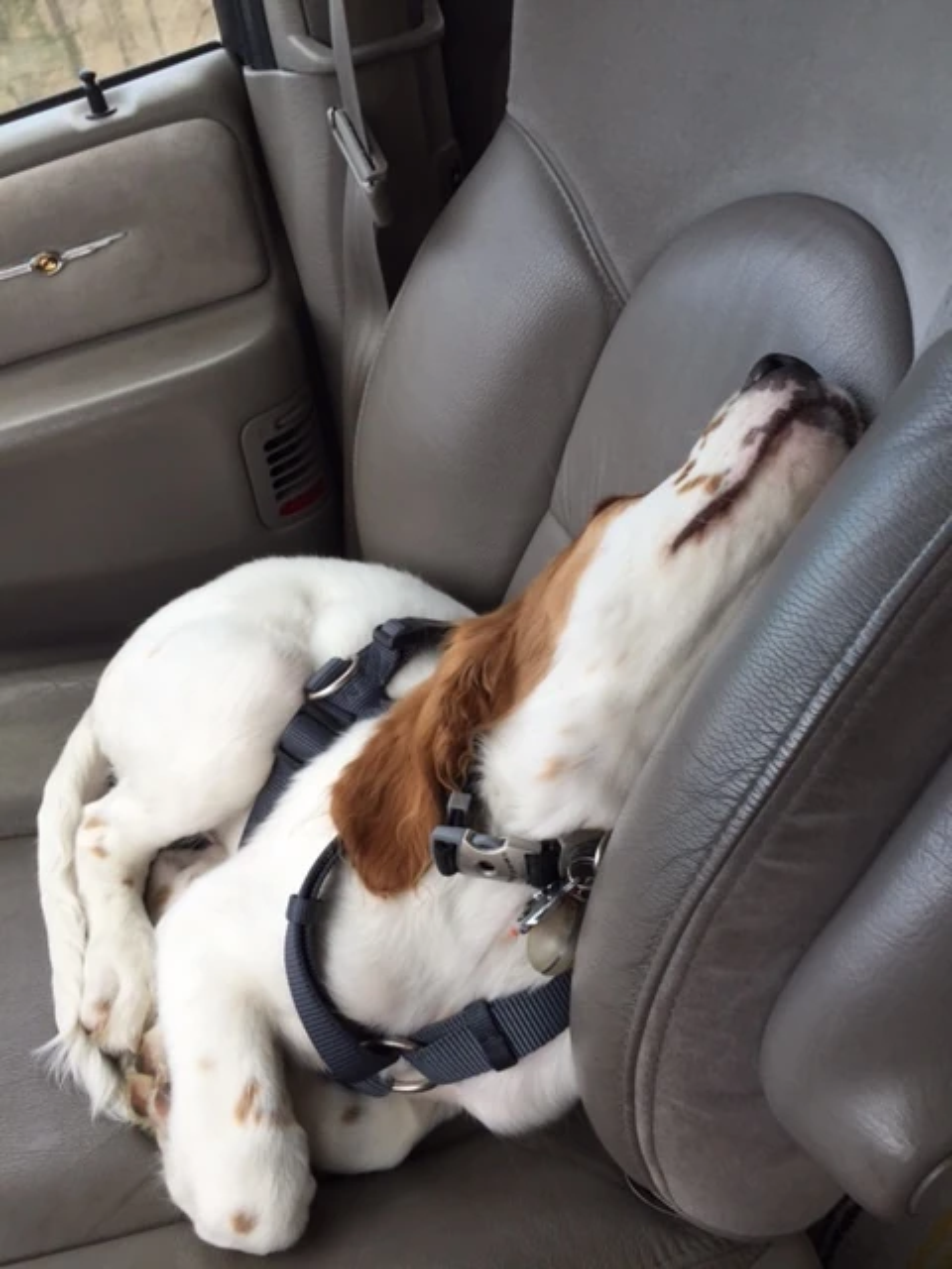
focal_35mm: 29
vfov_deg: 61.7
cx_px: 476
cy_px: 634
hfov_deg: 48.2
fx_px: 1063
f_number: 2.2
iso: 32
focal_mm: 4.15
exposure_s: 1/120
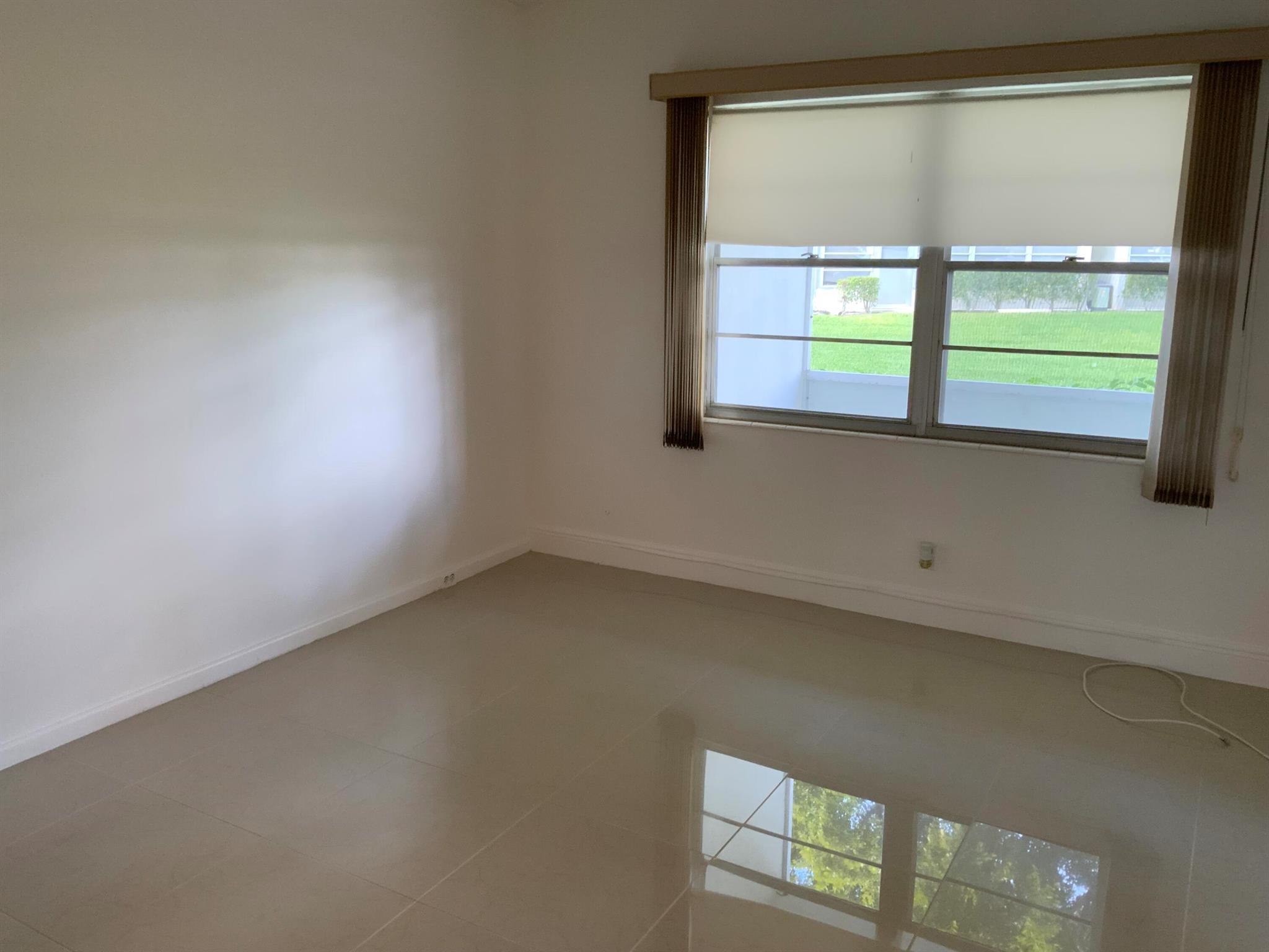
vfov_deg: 48.2
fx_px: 1063
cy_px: 476
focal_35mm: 29
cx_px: 634
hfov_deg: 61.7
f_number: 1.8
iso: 100
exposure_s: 1/60
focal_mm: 3
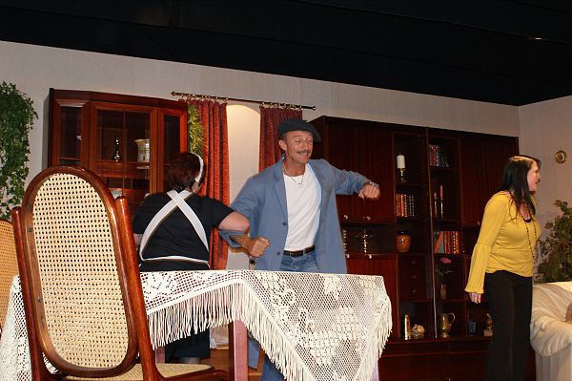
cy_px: 190
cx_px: 286
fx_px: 714
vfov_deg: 29.8
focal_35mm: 45
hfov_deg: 43.6
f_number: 5
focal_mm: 30
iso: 400
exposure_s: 1/60
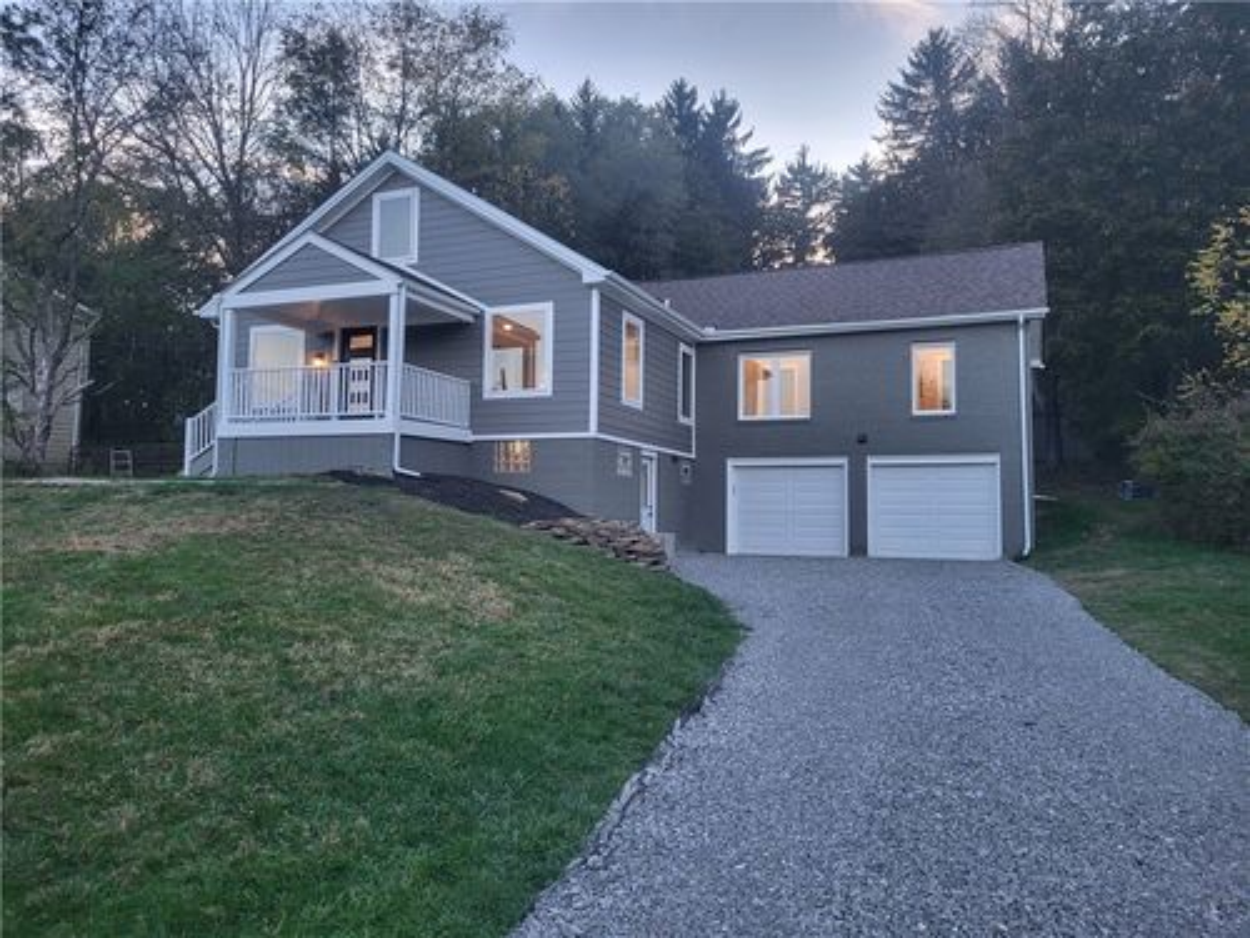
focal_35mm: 26
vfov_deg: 53.1
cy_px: 469
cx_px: 625
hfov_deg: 67.3
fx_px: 939
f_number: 1.8
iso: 200
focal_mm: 5.4
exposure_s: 1/120
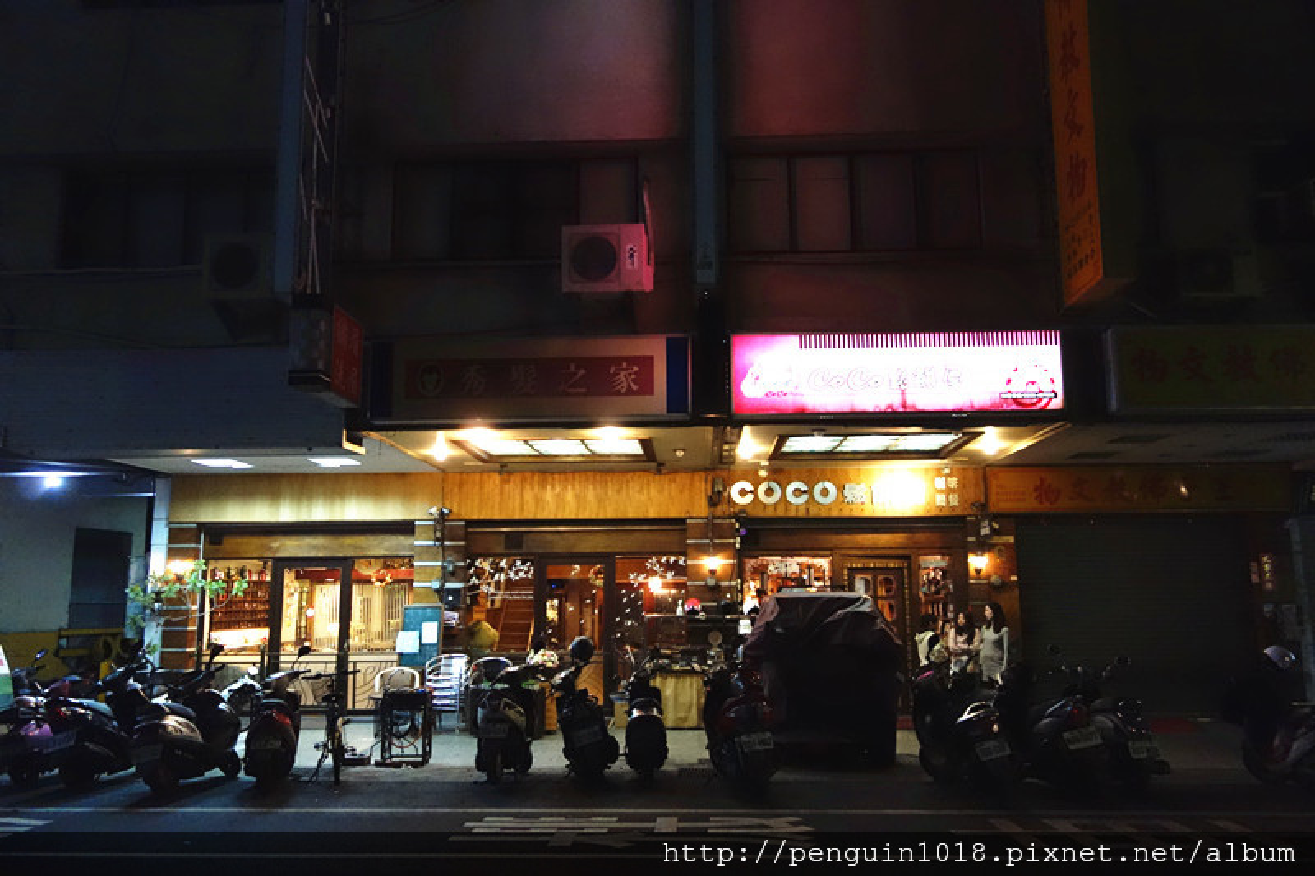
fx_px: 1023
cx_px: 658
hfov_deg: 65.5
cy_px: 438
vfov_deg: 46.4
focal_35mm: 28
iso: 2500
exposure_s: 1/250
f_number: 1.8
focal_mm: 10.4
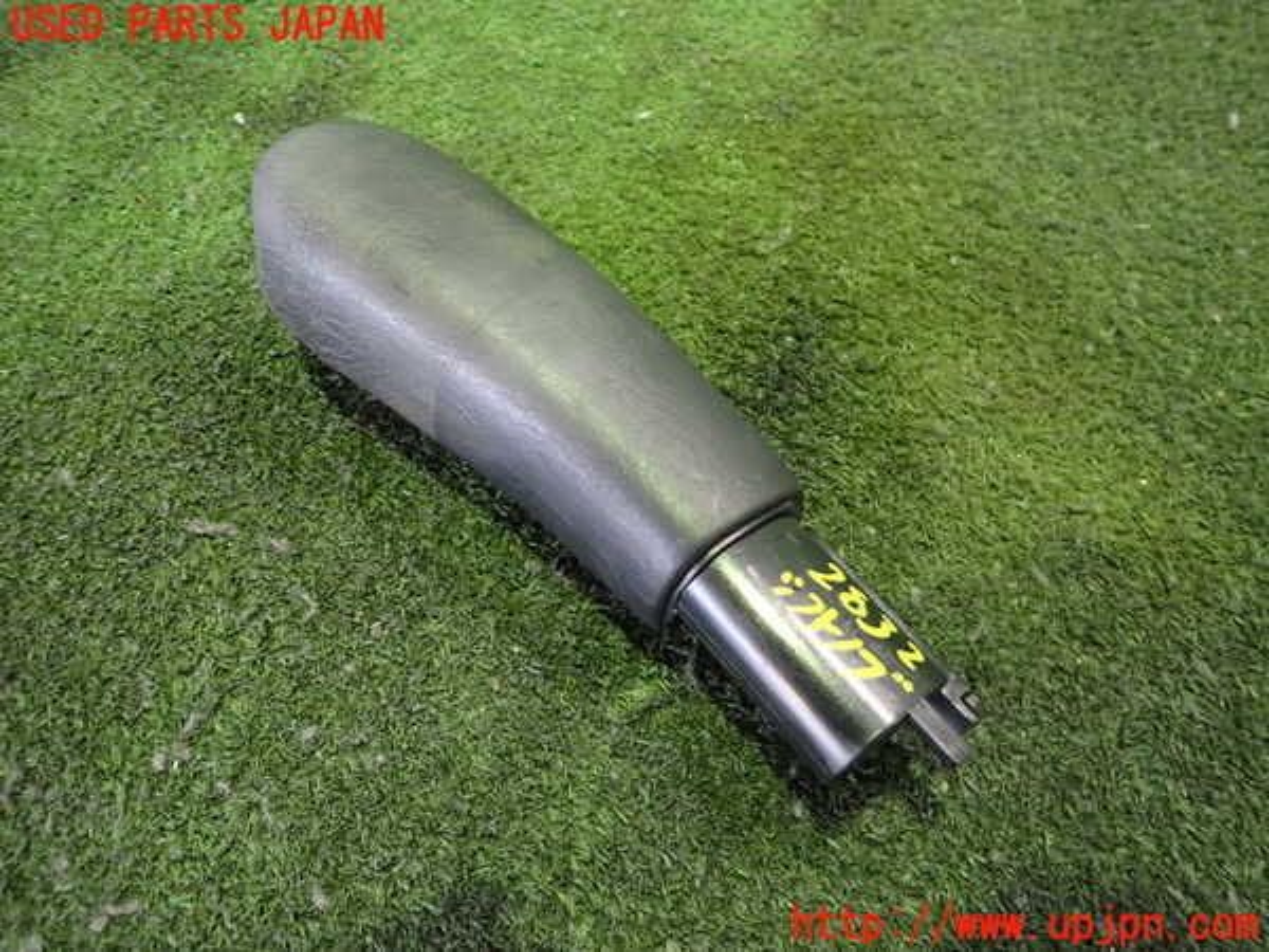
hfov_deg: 69.4
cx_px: 634
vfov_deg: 54.9
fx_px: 916
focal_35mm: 25
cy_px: 476
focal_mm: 4.5
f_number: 2
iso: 800
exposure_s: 1/30
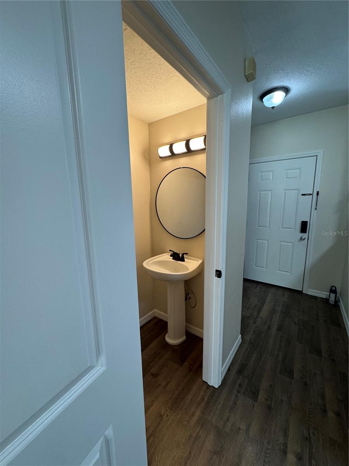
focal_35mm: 14
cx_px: 174
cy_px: 233
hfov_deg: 85.7
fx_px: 188
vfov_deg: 102.1
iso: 160
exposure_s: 1/120
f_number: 2.2
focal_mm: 2.22
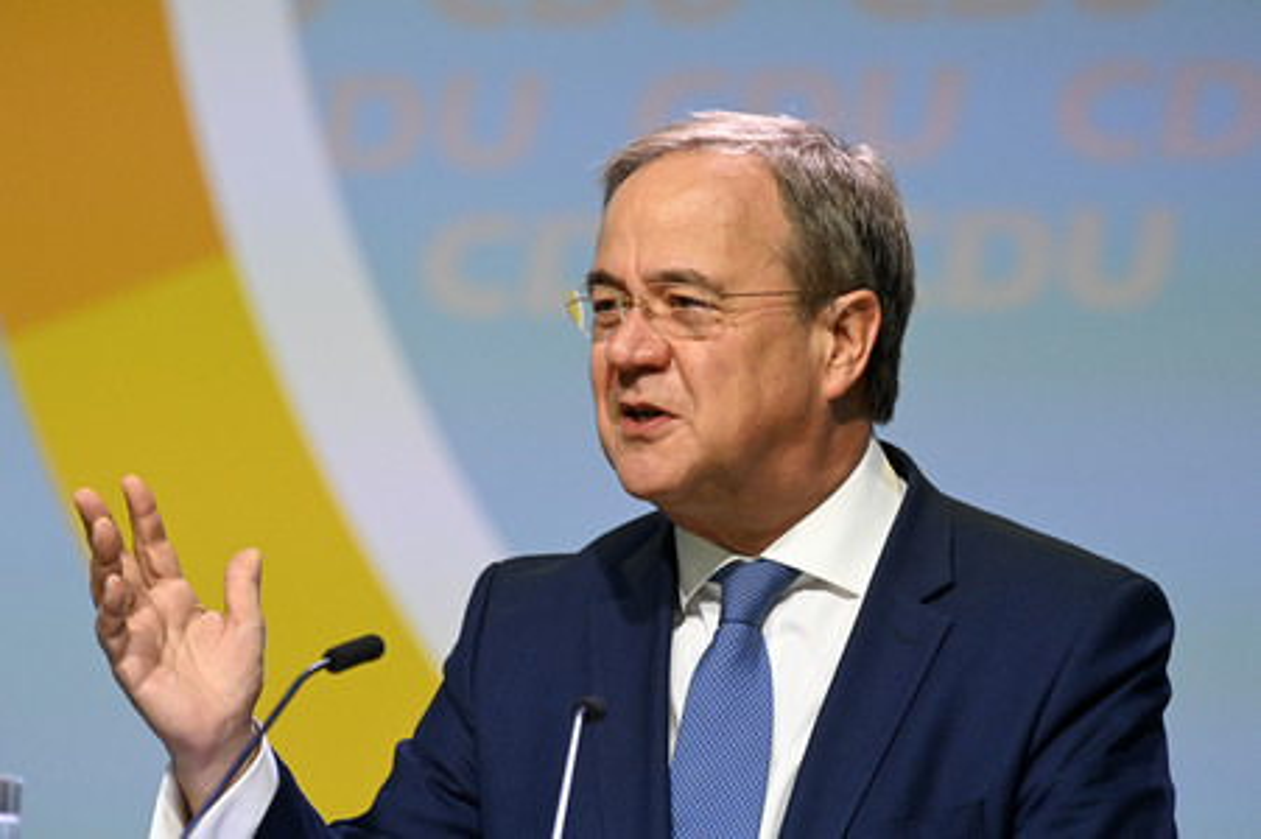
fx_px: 14350
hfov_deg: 5.0
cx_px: 630
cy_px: 420
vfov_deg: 3.3
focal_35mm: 410
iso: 6400
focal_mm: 410
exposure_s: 1/640
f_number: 5.6
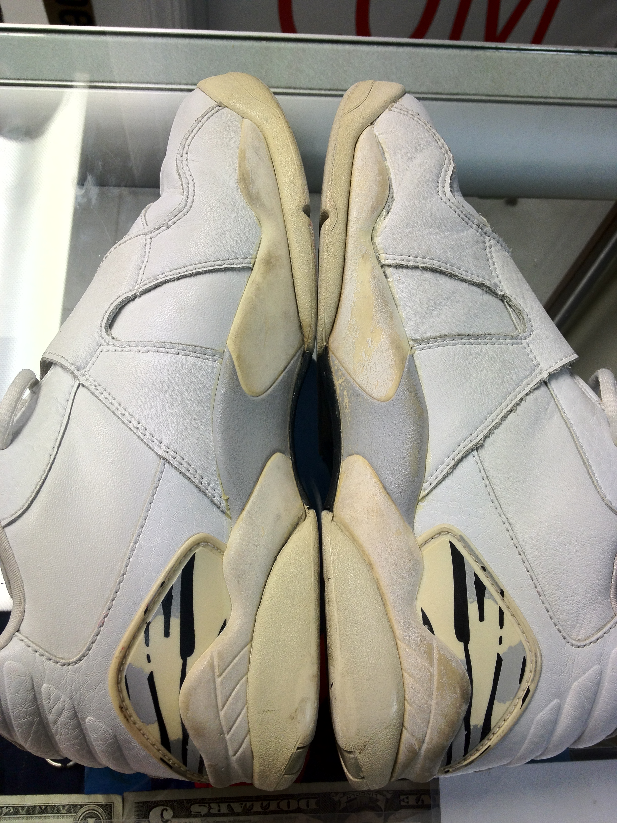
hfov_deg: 40.7
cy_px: 412
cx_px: 308
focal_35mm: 35
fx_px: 832
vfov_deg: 52.6
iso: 80
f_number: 2.4
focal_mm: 4.28
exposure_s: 1/40
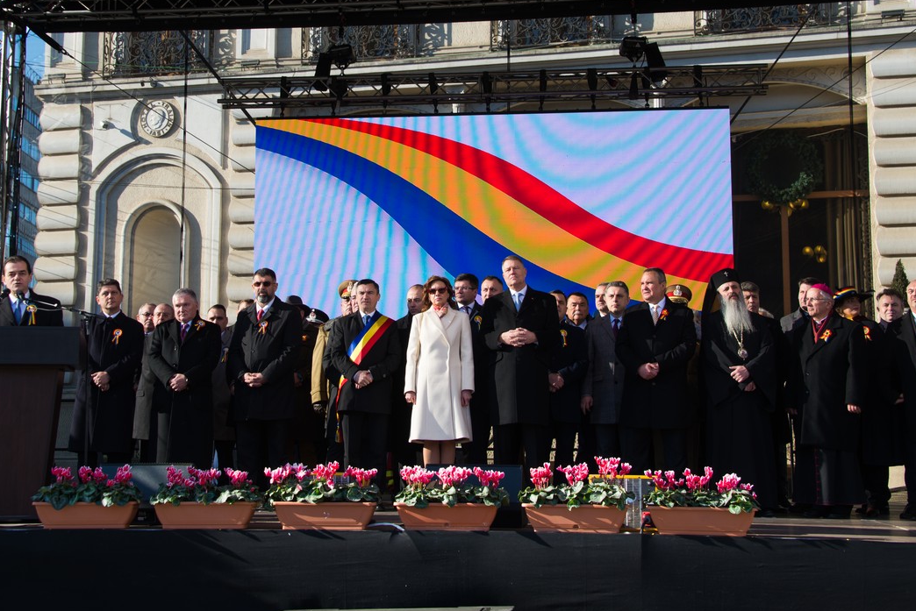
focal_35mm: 66
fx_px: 1680
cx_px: 430
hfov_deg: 30.5
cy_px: 199
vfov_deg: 20.6
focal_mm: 48
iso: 100
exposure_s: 1/100
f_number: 8
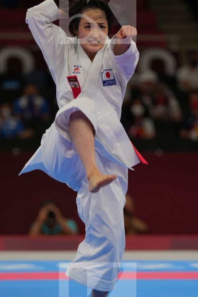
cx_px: 98
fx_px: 2359
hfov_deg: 4.8
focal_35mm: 286
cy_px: 153
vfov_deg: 7.2
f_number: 2.8
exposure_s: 1/500
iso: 200
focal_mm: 171
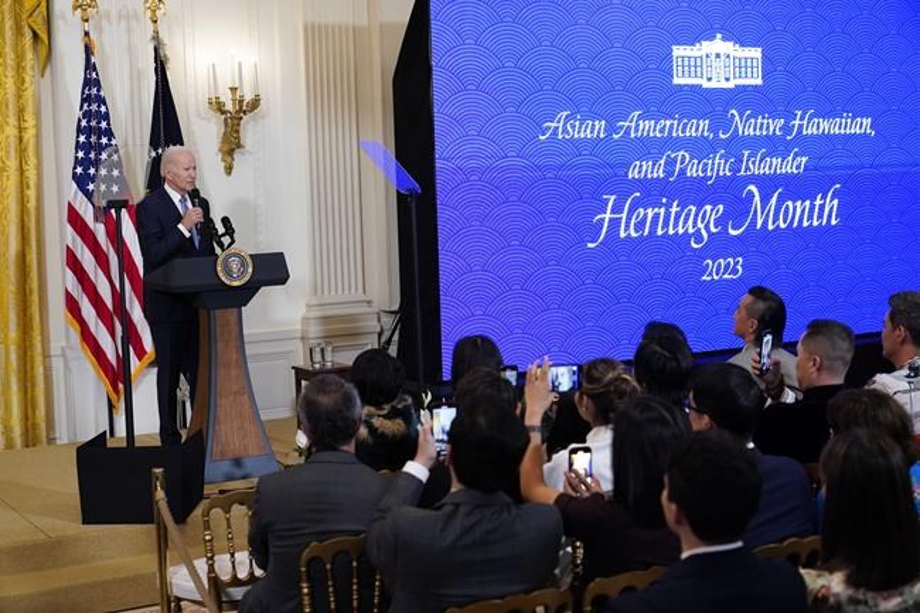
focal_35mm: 55
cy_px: 306
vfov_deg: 24.6
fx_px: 1405
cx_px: 460
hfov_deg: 36.3
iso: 5000
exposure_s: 1/250
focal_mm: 55
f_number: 3.5
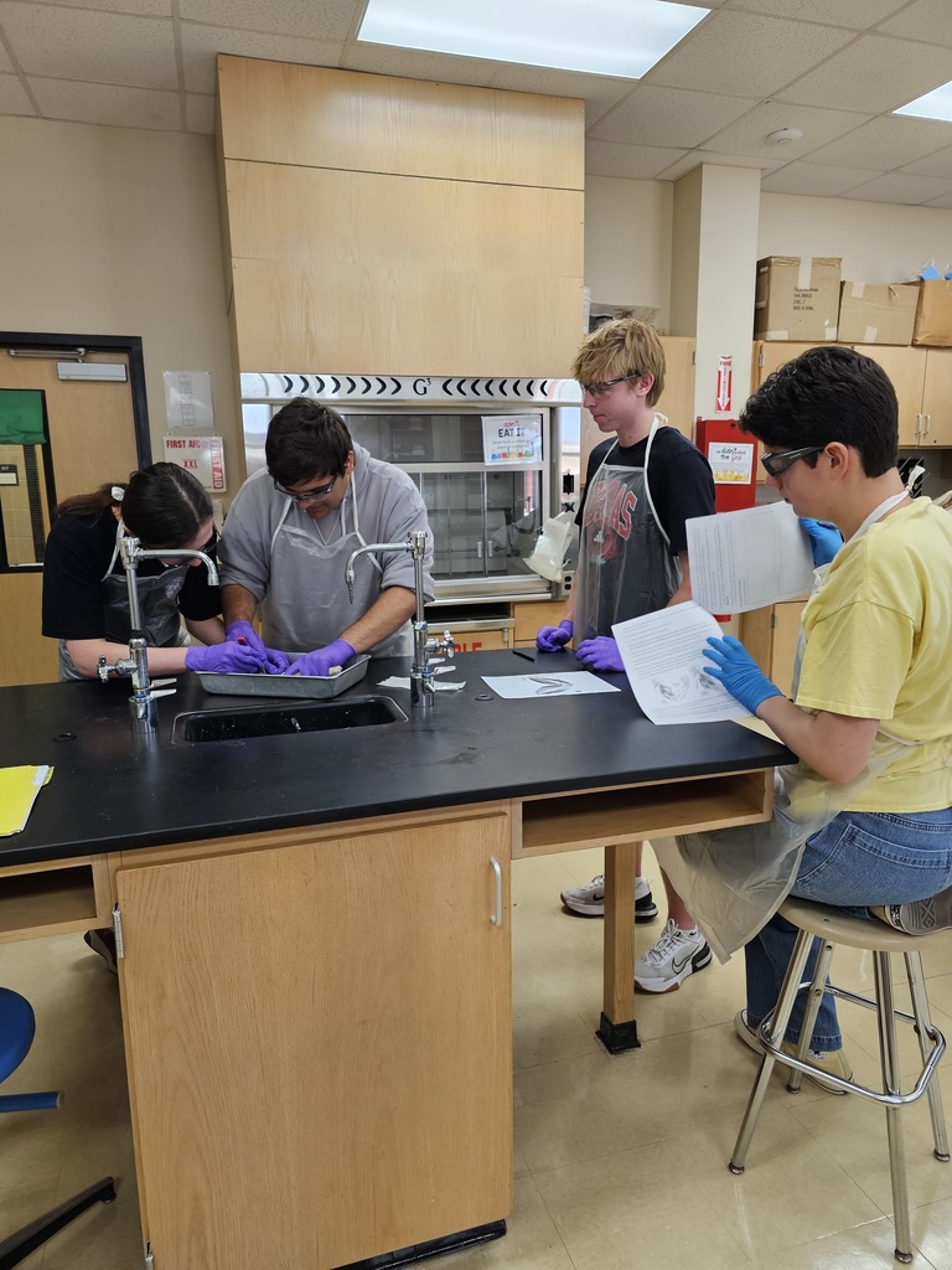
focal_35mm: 23
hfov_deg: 58.9
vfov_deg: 73.9
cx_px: 476
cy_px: 635
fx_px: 843
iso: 160
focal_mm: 6.3
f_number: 1.7
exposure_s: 1/120
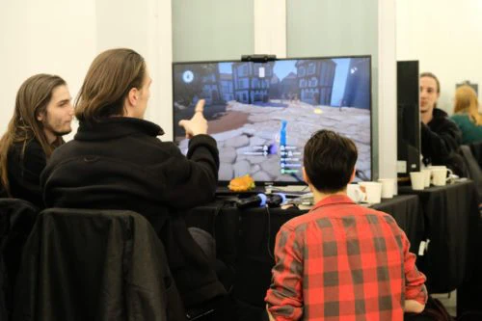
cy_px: 160
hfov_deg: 24.5
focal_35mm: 83
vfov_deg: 16.4
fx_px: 1111
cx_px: 241
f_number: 4
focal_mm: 55
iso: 8000
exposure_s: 1/250
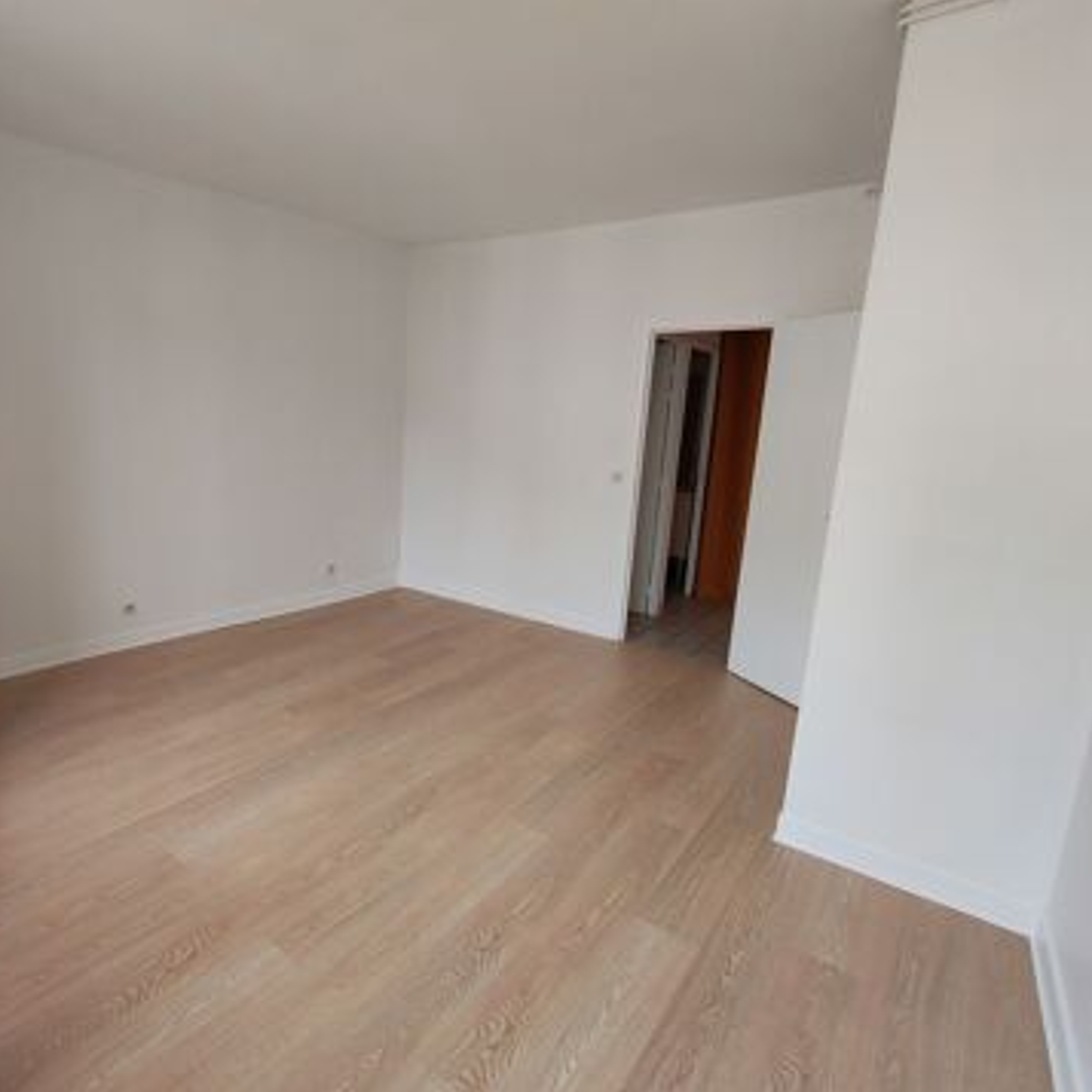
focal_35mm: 19
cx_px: 407
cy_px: 548
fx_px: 678
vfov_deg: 77.7
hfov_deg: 76.3
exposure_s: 1/50
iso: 100
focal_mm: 1.96
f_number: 2.2
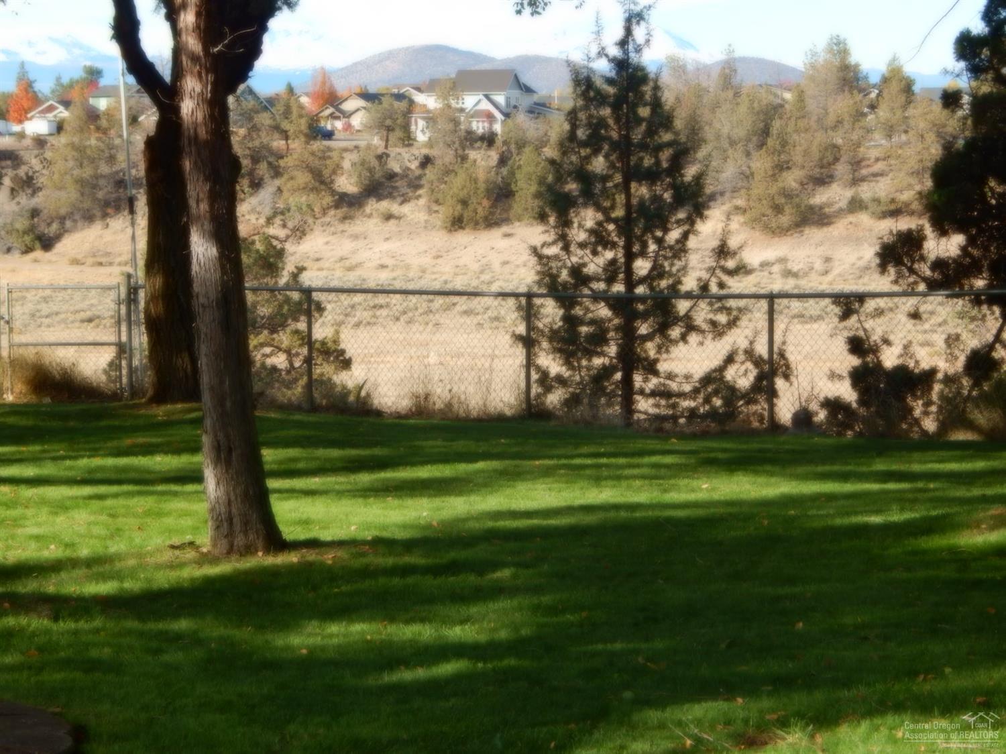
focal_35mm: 85
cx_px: 503
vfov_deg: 17.4
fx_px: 2469
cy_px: 377
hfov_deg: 23.0
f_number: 4.3
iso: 125
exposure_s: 1/400
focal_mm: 15.3
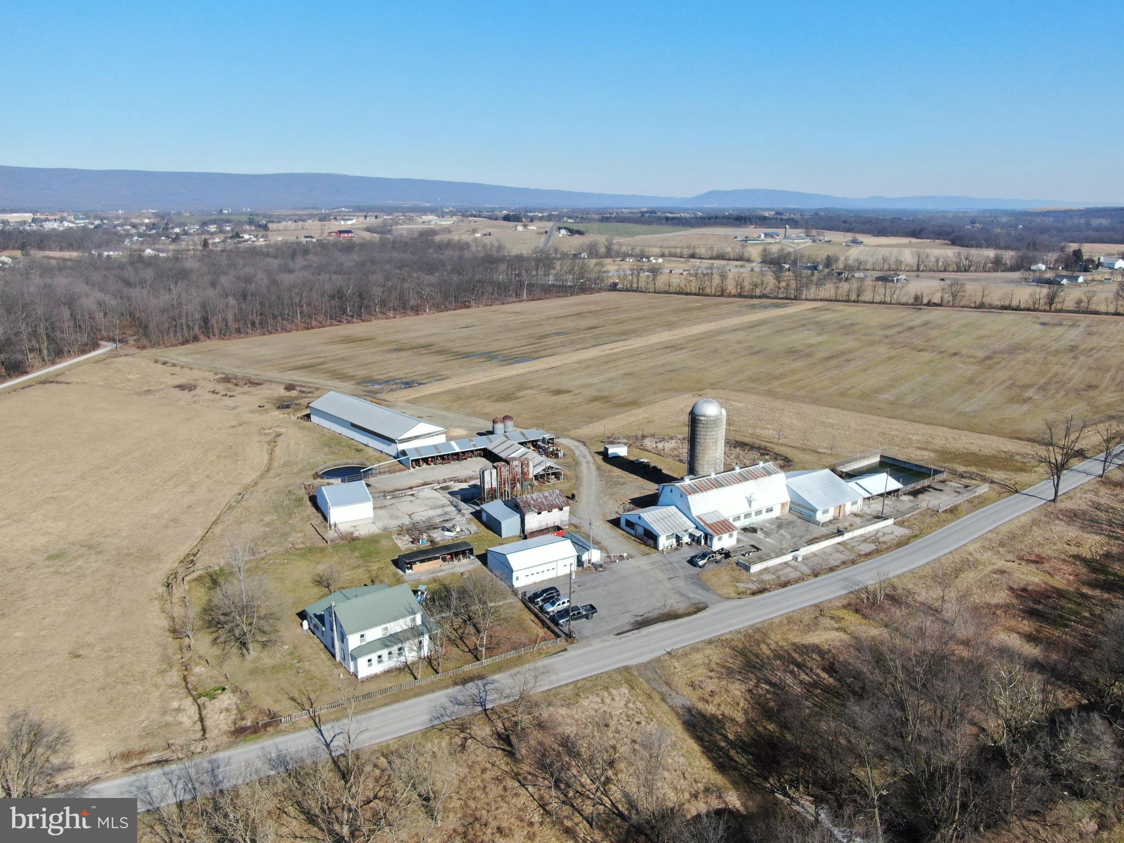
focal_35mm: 24
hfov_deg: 71.6
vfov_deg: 56.8
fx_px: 779
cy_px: 422
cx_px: 562
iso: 100
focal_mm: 4.39
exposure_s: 1/1250
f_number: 2.8
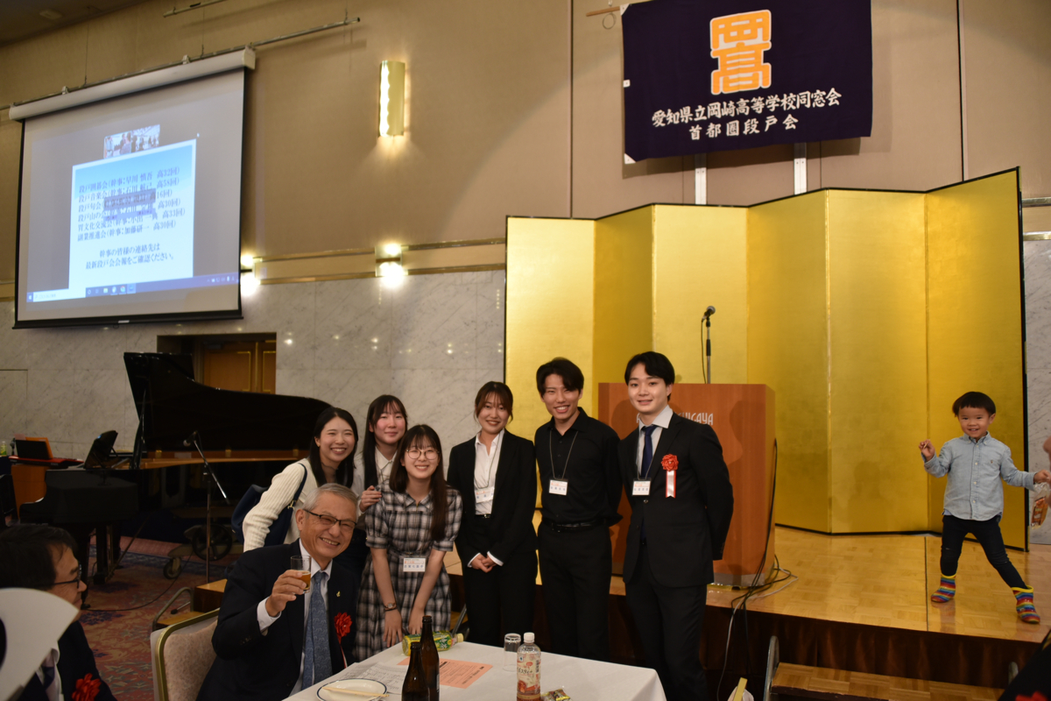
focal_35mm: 28
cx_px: 526
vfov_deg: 46.4
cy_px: 350
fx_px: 817
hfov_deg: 65.5
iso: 800
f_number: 3.5
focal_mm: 28
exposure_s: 1/50
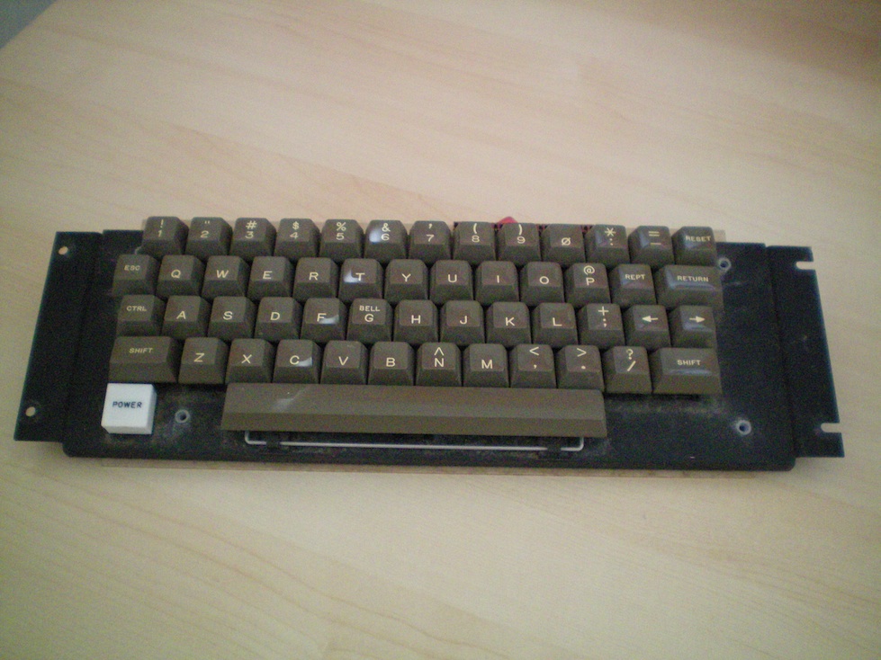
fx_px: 967
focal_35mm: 38
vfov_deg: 37.7
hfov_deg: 49.0
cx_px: 440
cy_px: 330
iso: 400
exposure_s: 1/50
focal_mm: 6.3
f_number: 3.1
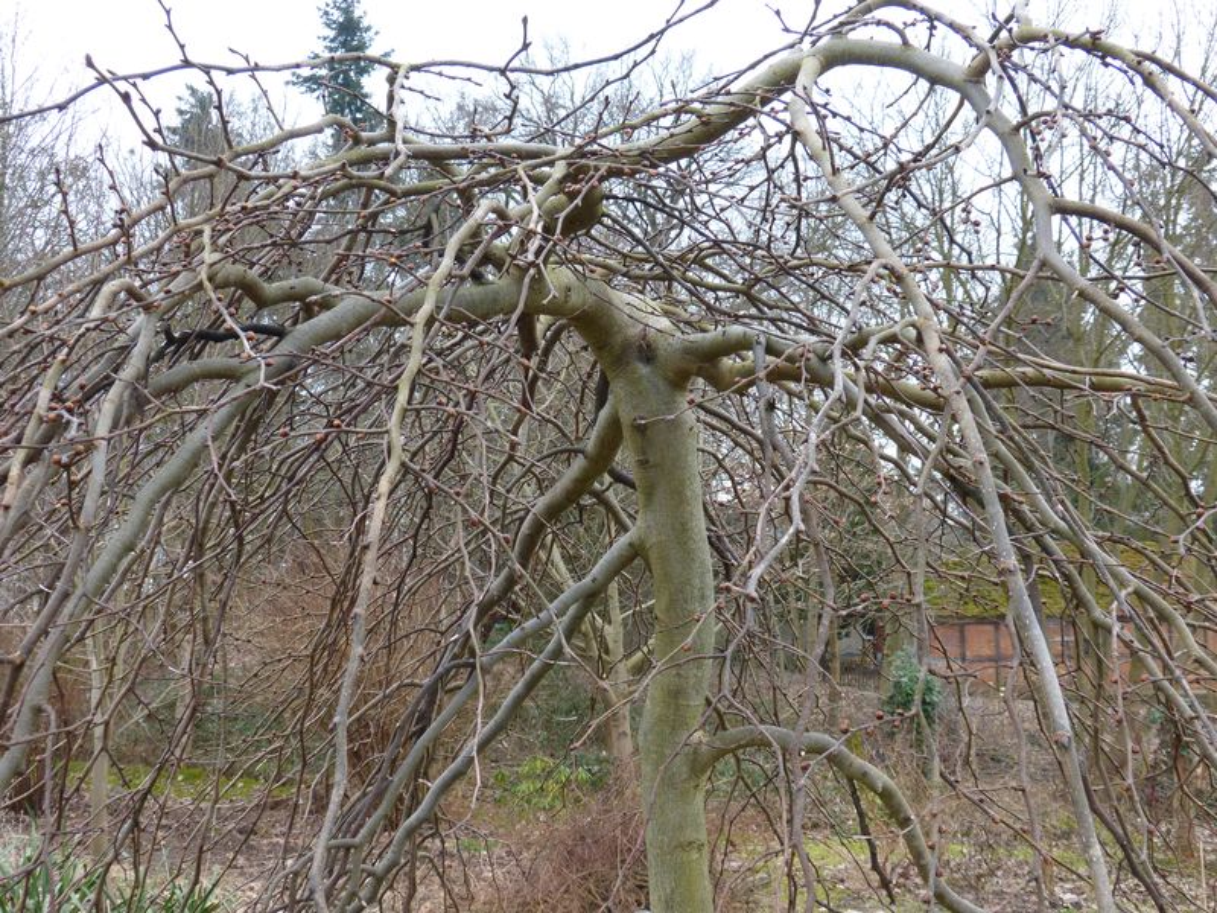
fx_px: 1406
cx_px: 608
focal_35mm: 40
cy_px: 456
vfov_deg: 36.0
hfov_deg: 46.8
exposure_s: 1/100
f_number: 4
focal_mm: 7.1
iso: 100
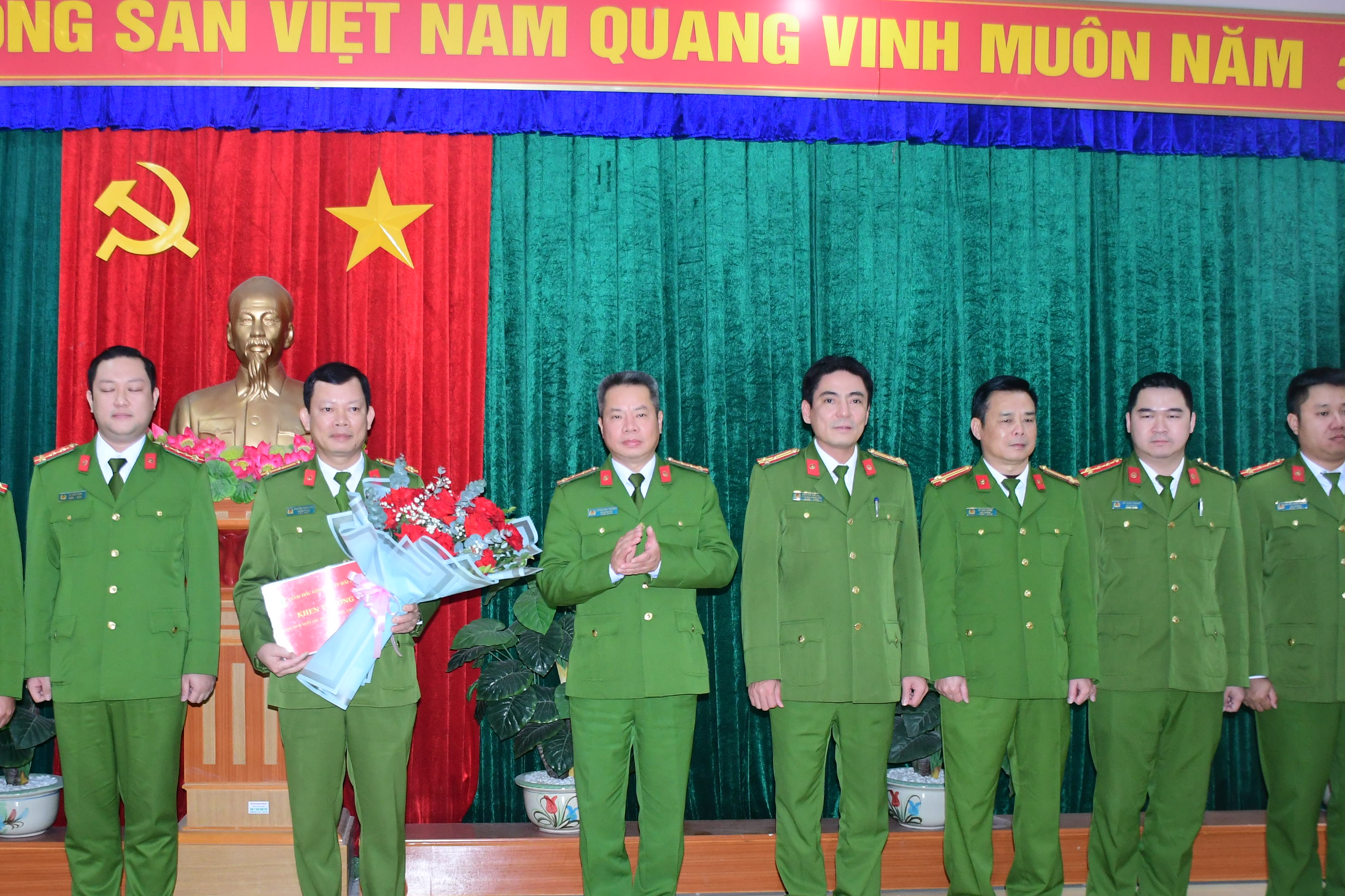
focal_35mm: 41
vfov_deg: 32.5
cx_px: 548
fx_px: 1532
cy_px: 537
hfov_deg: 47.2
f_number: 3.5
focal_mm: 20
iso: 1250
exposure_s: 1/200
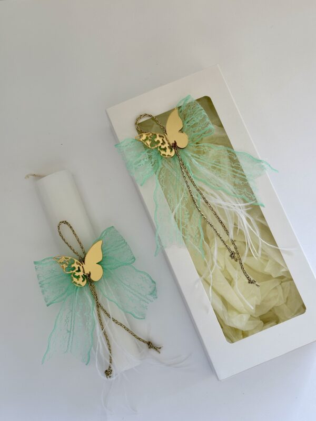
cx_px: 158
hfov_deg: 30.3
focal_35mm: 48
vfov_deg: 39.7
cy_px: 210
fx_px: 584
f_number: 1.78
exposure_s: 1/128
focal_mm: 6.86
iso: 50
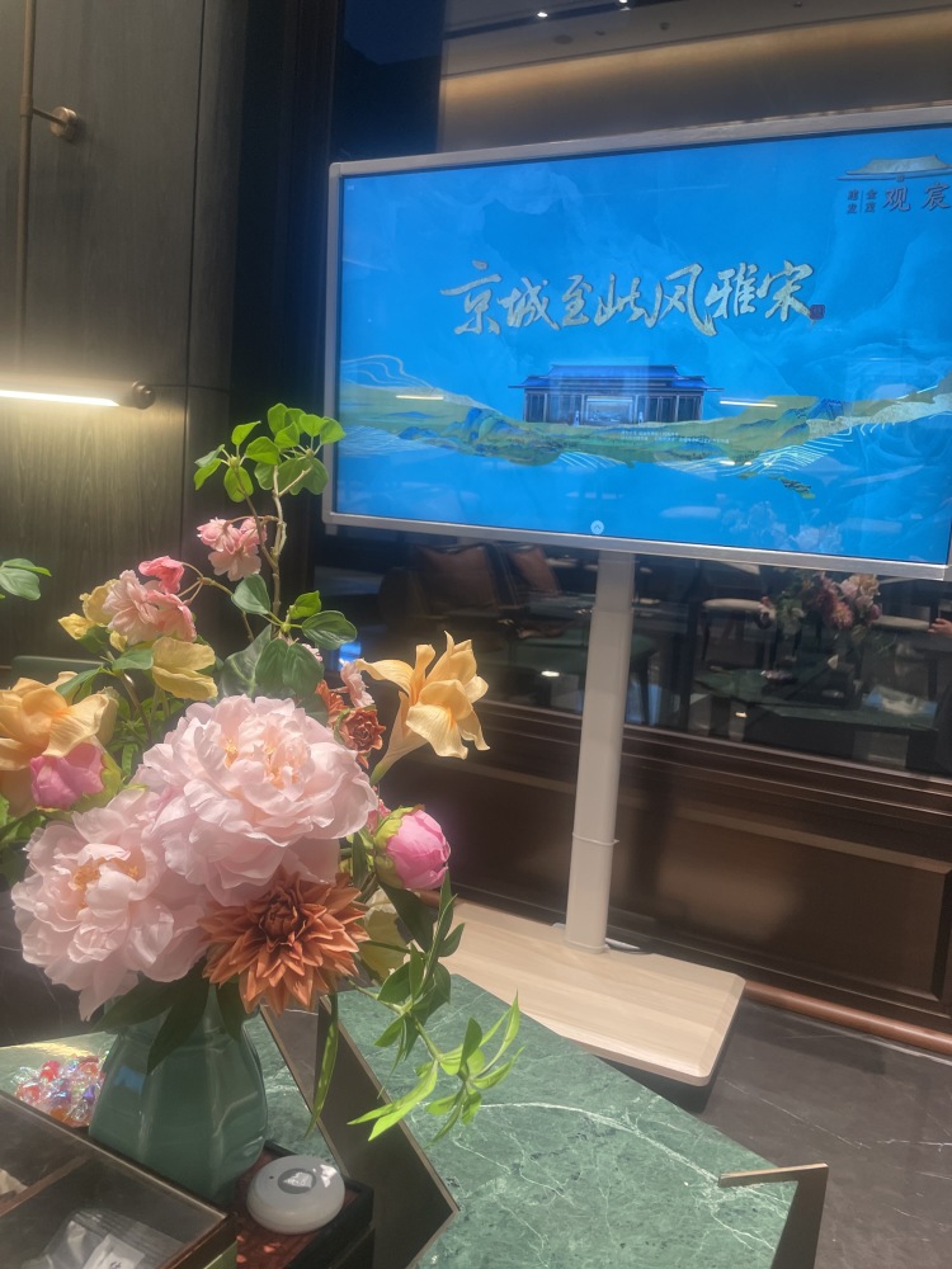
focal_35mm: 26
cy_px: 634
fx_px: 953
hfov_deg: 53.1
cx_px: 476
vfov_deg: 67.3
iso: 100
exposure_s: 1/50
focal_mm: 4.2
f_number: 1.6
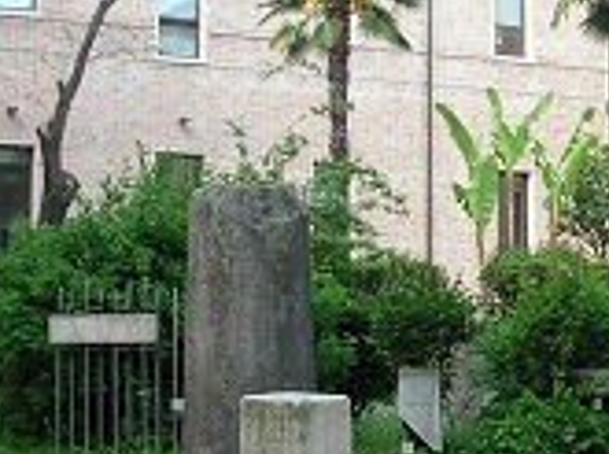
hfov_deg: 22.5
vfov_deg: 17.3
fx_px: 1492
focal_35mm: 85
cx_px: 546
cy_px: 190
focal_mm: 5.8
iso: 71
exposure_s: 1/225
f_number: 2.8
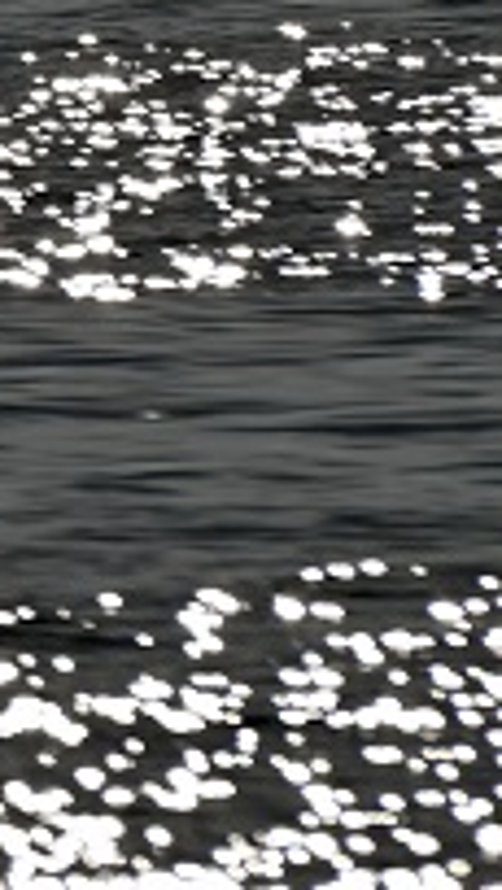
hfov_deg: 0.7
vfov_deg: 1.2
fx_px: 44084
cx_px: -1628
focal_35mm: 1866
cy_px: 24
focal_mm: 280
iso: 100
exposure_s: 1/2500
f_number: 9
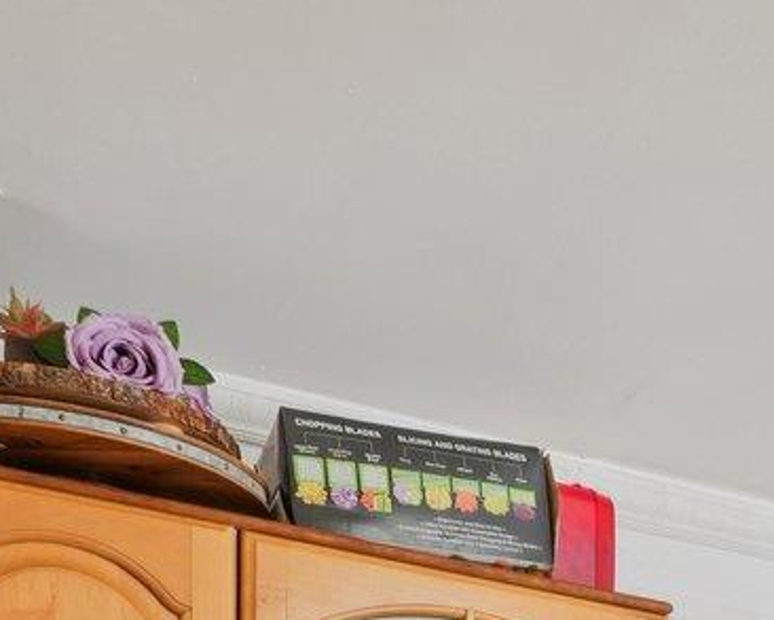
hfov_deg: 19.0
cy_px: 1307
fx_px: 1925
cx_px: 1263
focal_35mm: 84
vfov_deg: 14.5
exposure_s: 1/15
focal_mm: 16
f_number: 8
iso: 400
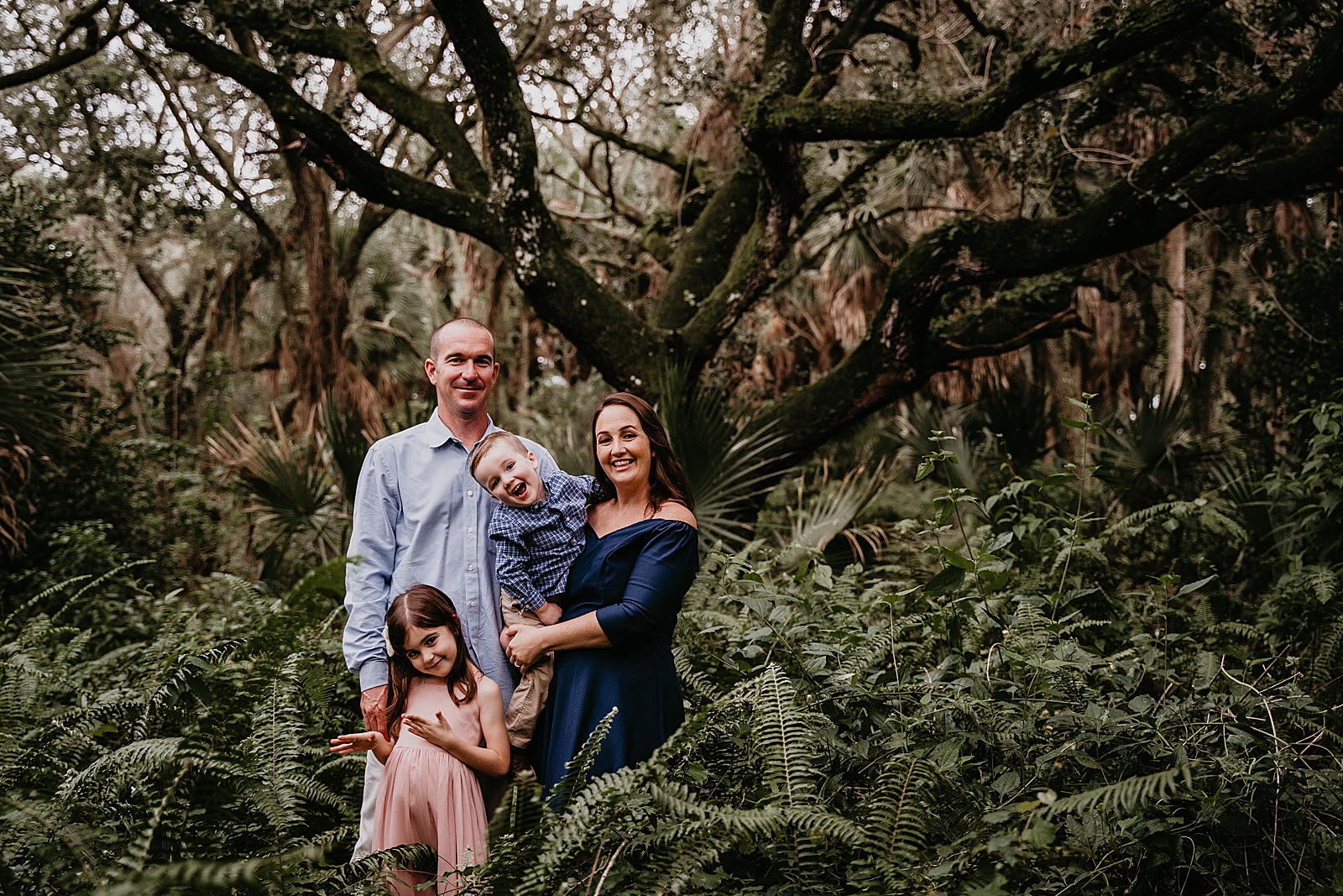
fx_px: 1679
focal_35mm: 45
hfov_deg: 43.6
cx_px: 672
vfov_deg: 29.9
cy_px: 448
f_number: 2.8
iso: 800
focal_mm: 45
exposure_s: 1/200
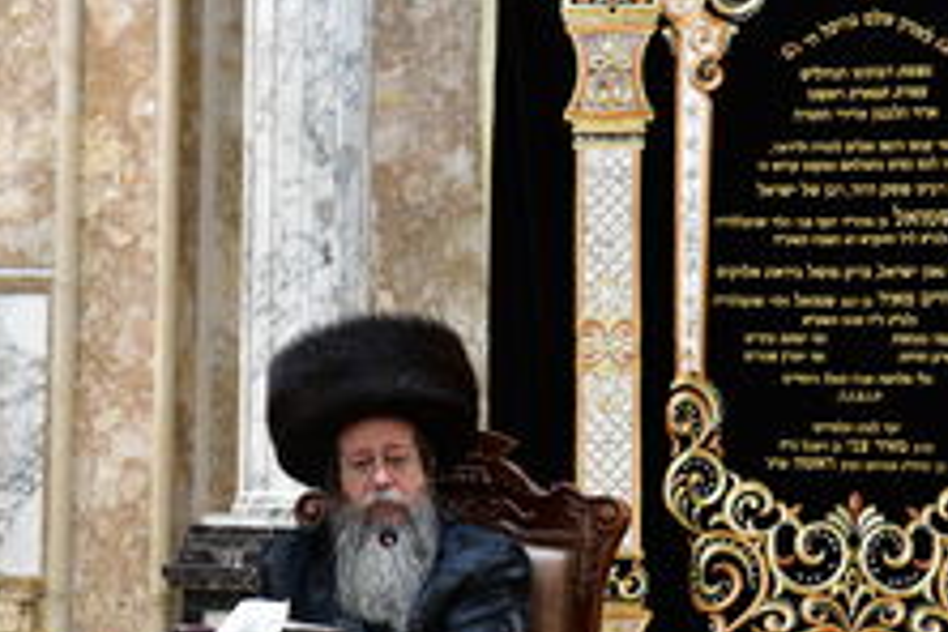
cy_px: 512
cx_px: 427
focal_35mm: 216
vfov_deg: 6.4
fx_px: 5688
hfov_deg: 9.5
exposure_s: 1/100
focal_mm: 120
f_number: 5.6
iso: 2500
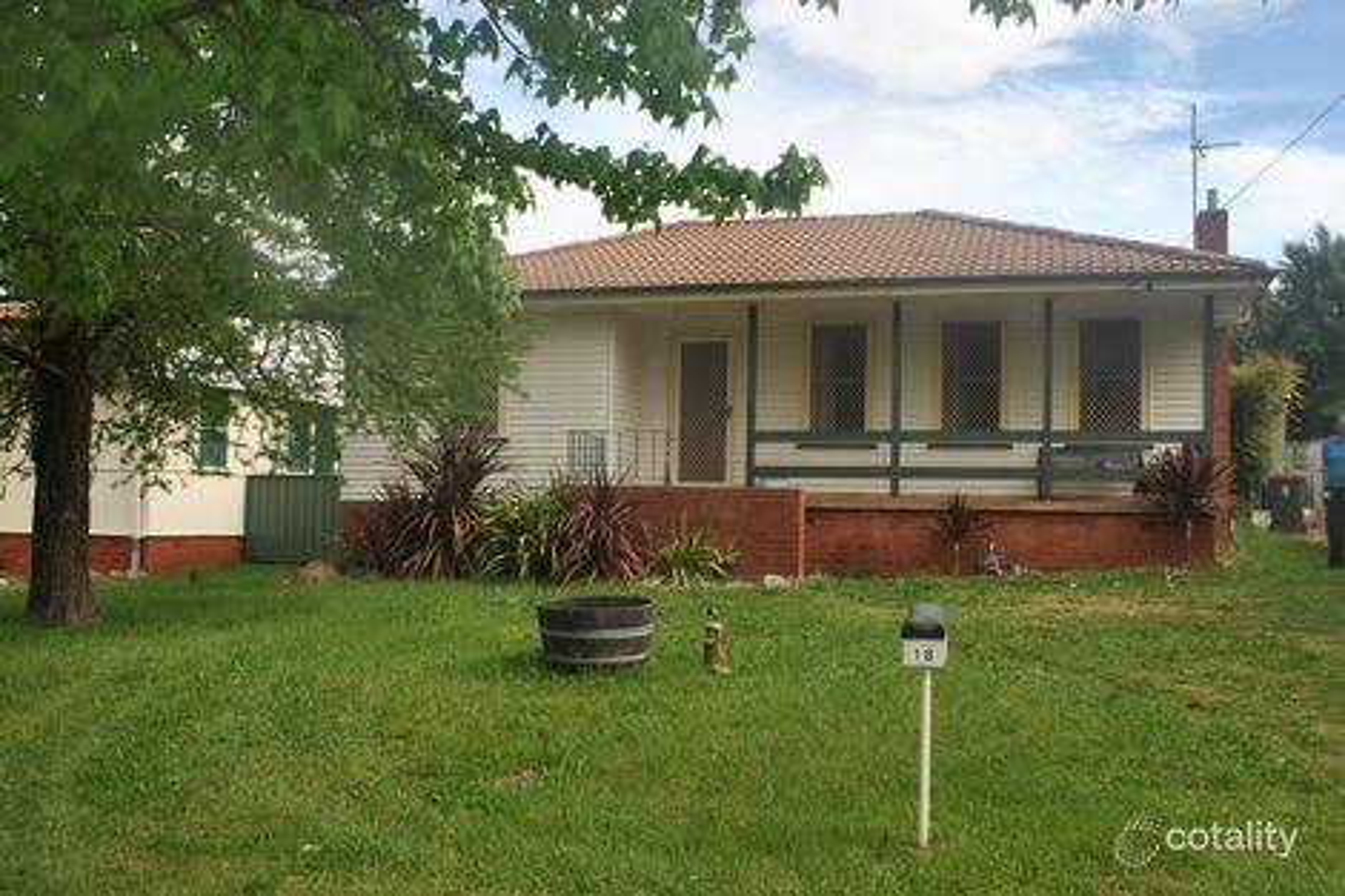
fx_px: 1232
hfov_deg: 57.2
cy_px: 448
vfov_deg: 39.9
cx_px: 672
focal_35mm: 33
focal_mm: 22
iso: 100
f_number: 7.1
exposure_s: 1/200
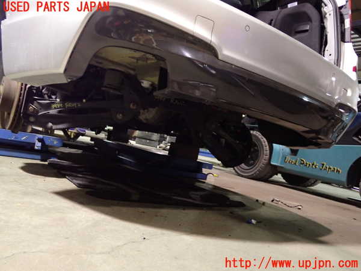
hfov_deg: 60.0
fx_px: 313
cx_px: 180
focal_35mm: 30
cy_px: 136
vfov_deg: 46.8
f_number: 2.3
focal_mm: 5.4
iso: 800
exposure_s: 1/13
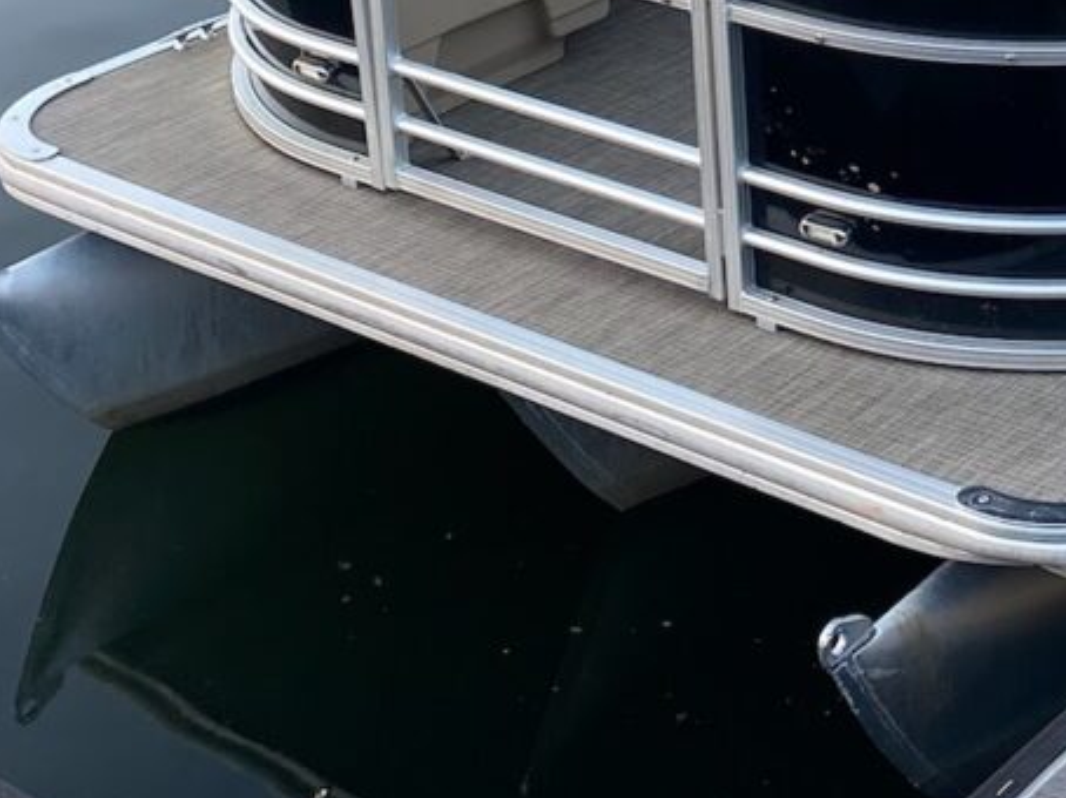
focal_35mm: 88
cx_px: 1296
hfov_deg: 20.7
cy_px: -415
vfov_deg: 15.4
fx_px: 2709
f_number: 1.8
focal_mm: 4.25
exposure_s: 1/122
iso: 40
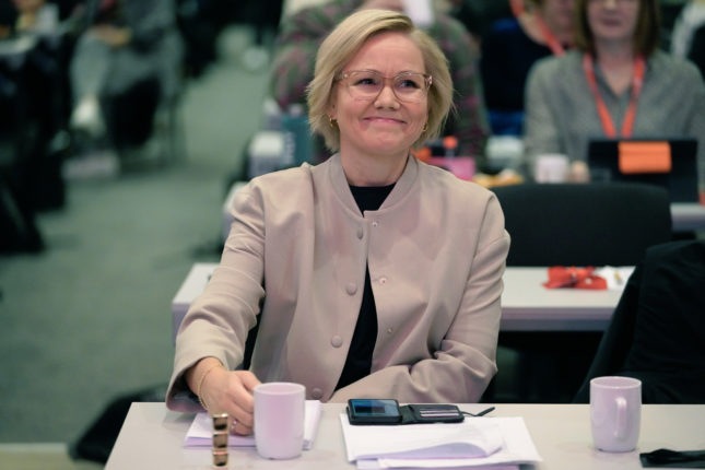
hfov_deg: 16.3
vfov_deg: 10.9
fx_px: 2467
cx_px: 352
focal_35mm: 126
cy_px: 235
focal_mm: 126
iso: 5000
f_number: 2.8
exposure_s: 1/200
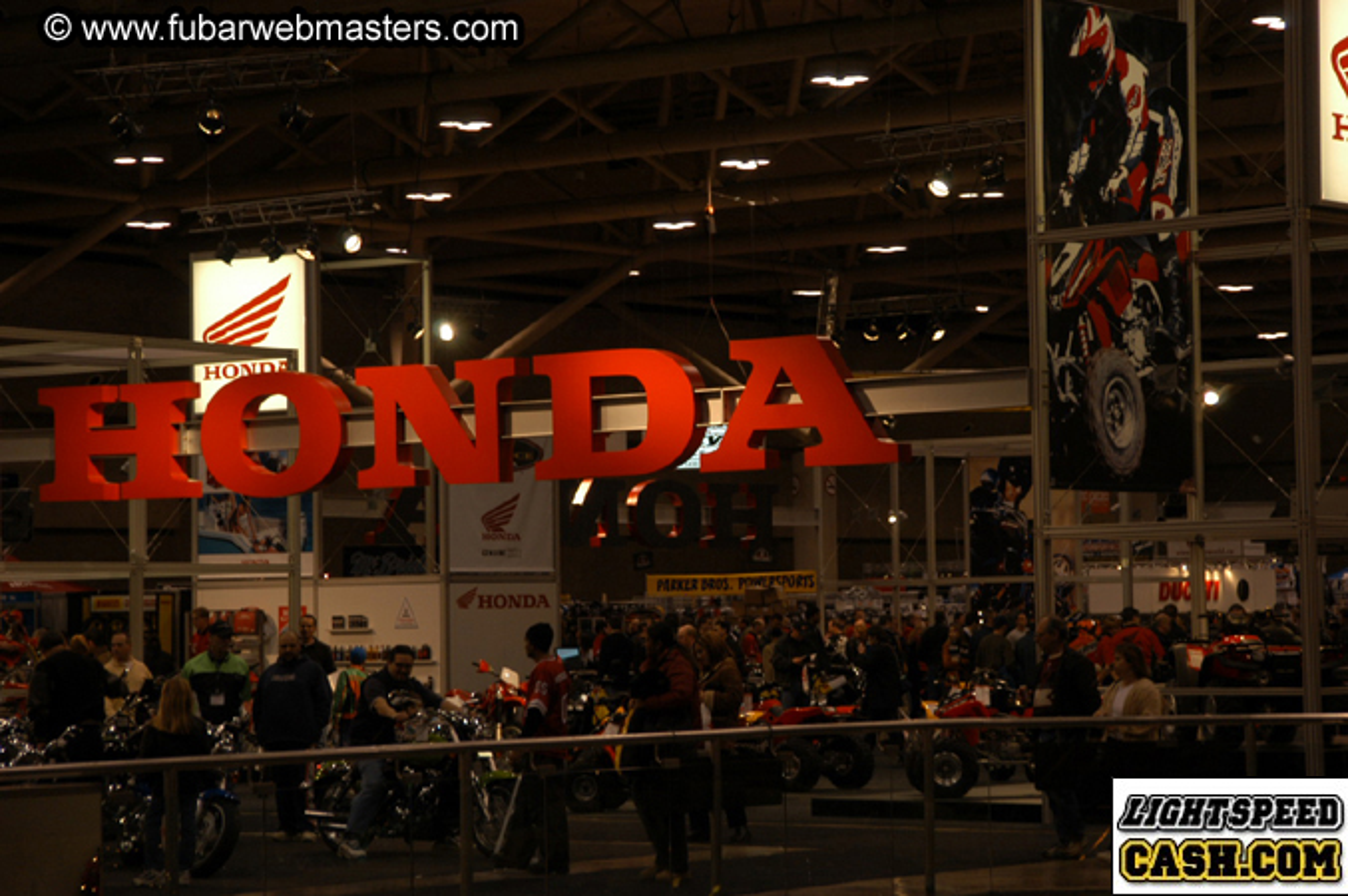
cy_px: 448
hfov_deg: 19.5
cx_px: 674
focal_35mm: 105
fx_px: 3928
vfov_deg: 13.0
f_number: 5
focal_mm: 70
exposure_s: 1/60
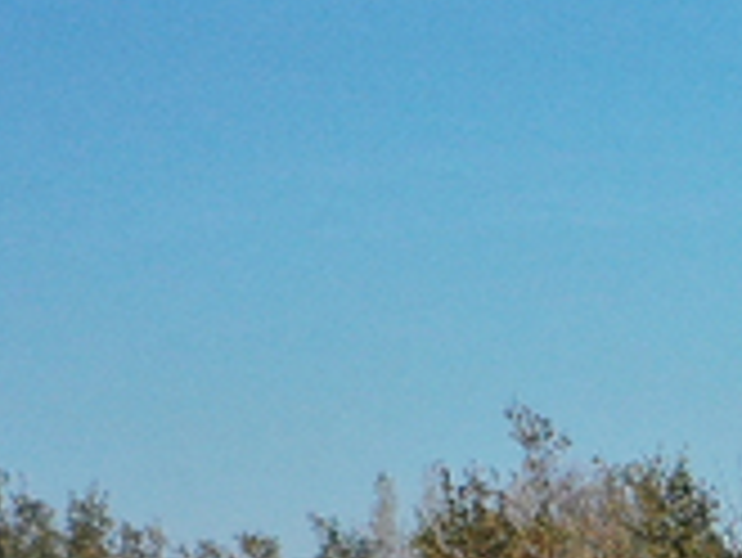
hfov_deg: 7.6
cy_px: 1836
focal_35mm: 220
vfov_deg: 6.1
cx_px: 2379
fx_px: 4719
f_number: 4
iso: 100
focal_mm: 10.26
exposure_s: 1/120
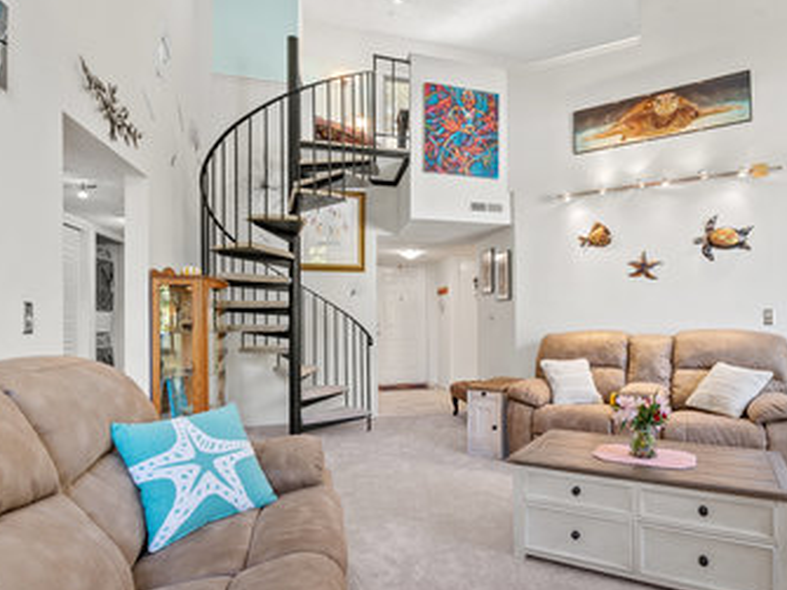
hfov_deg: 80.7
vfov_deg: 65.9
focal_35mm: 20
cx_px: 476
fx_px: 455
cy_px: 303
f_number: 9
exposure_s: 1/8
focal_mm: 16
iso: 400
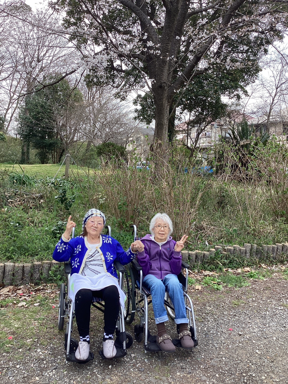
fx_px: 344
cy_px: 192
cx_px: 144
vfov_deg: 58.4
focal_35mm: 31
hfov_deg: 45.4
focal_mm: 3.3
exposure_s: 1/105
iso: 25
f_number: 2.4
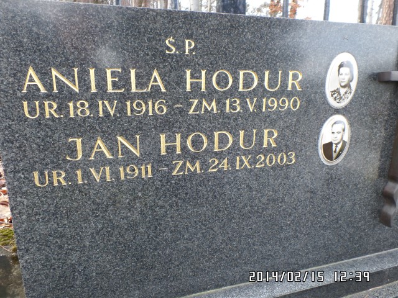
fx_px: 264
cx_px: 199
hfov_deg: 73.9
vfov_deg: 58.9
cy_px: 149
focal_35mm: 23
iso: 100
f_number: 3.5
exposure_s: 1/60
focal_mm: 4.1
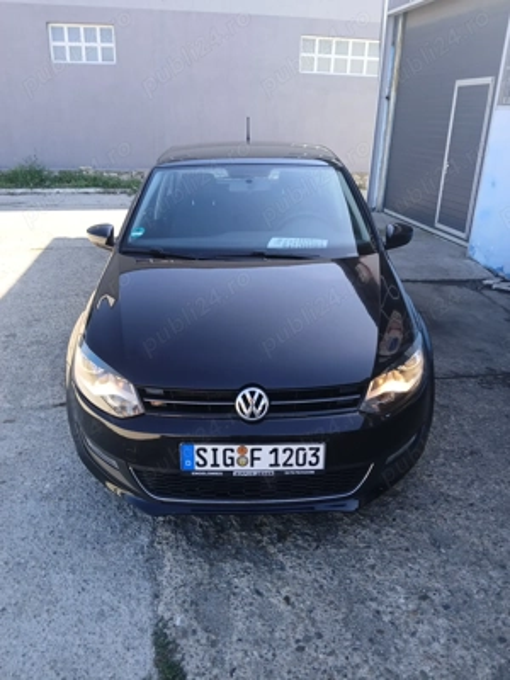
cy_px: 340
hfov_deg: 53.1
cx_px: 255
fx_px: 511
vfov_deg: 67.3
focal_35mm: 26
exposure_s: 1/100
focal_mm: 3.98
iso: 25
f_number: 1.8
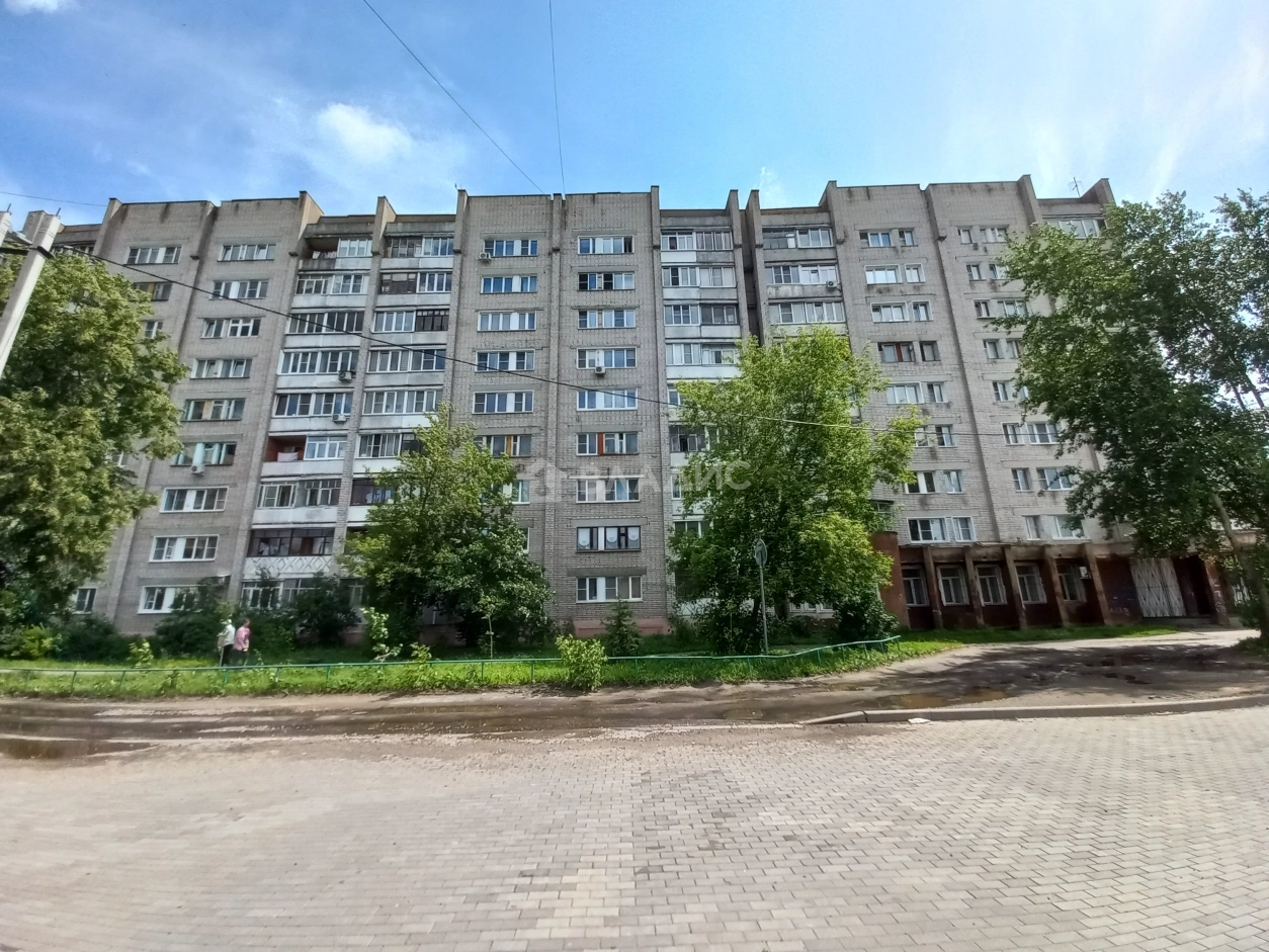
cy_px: 476
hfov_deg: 106.2
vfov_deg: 89.9
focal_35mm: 13
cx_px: 634
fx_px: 477
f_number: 2.2
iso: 40
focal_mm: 1.42
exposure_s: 1/1221
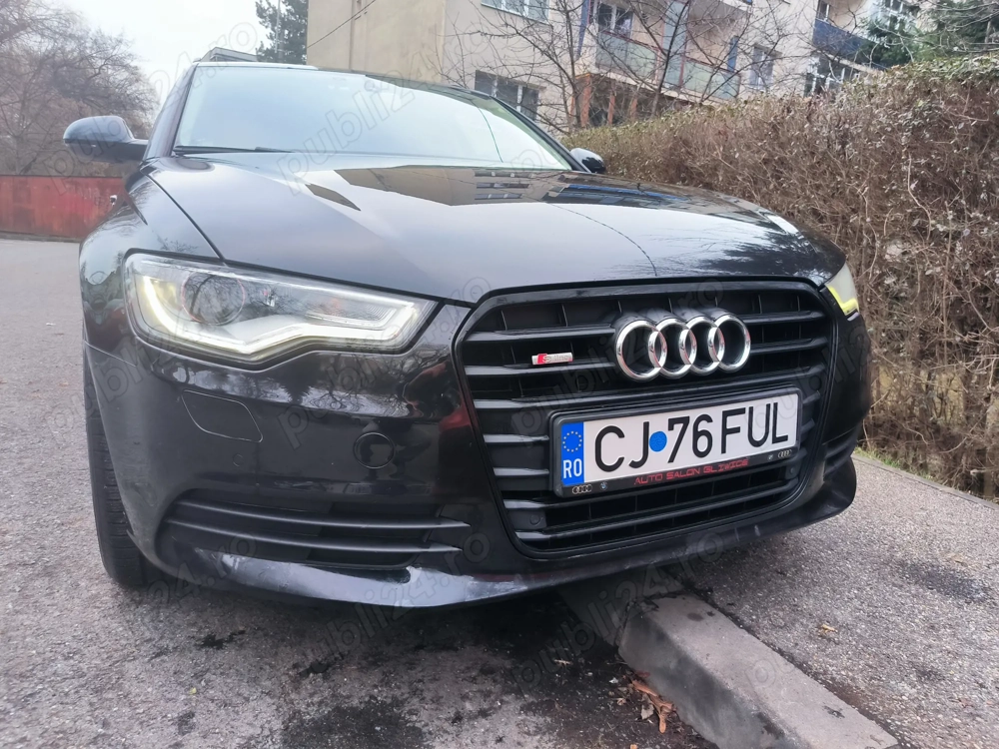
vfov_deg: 56.8
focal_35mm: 24
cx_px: 500
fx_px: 693
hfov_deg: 71.6
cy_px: 374
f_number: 1.7
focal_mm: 5.24
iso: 162
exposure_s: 1/83.4
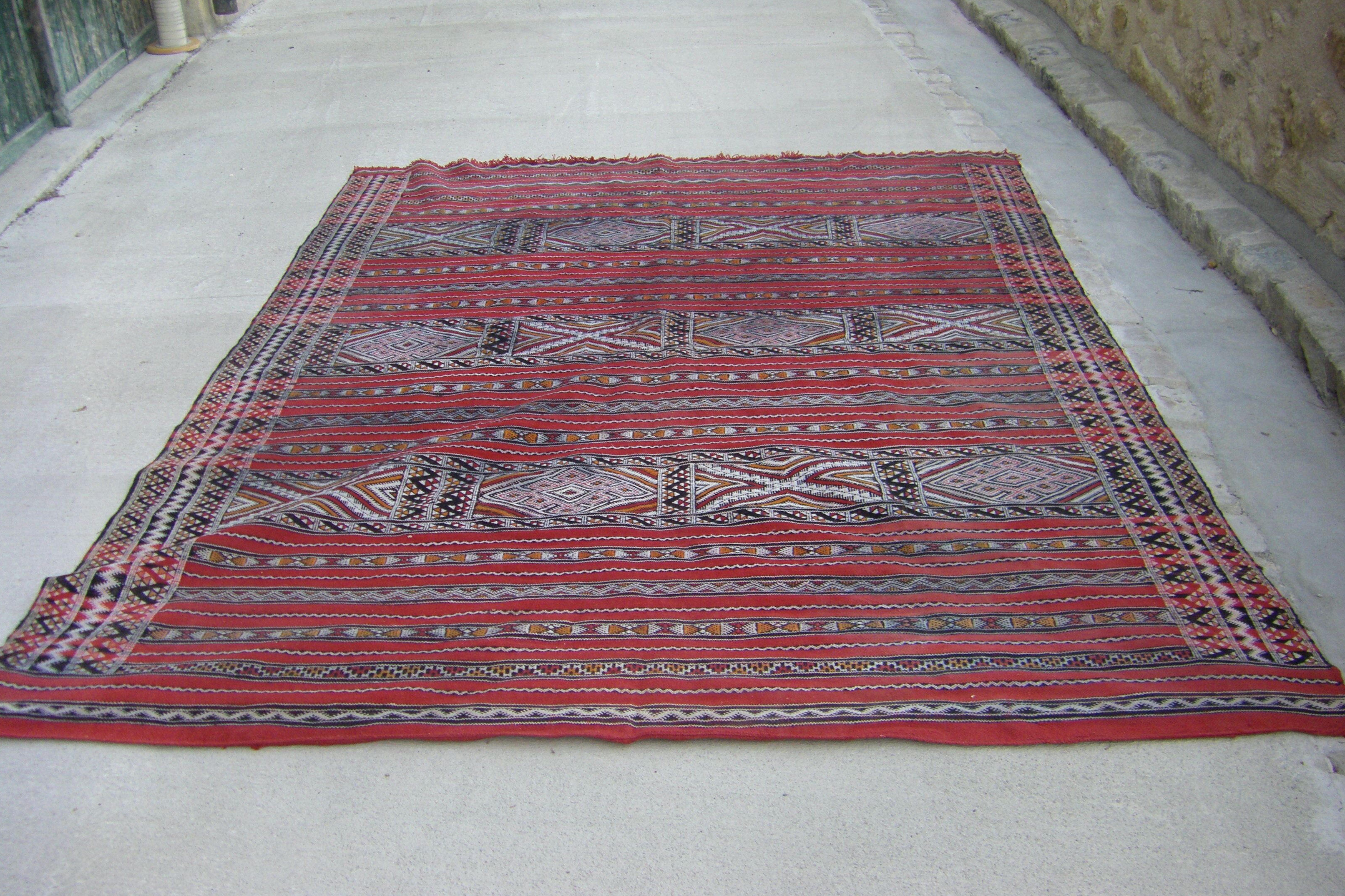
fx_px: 1494
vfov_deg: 33.4
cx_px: 669
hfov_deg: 48.5
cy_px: 436
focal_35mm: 40
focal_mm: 6.3
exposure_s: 1/100
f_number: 3.5
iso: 160
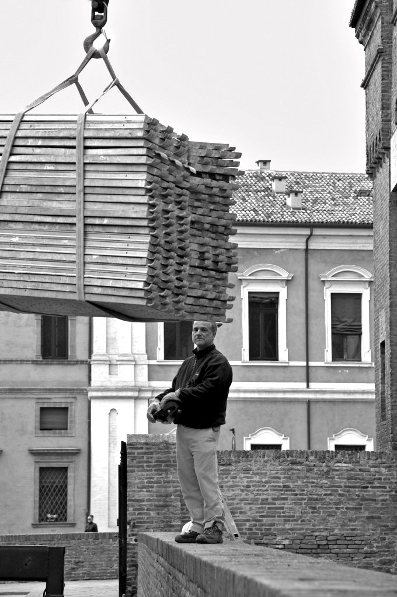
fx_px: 2239
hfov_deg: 10.1
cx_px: 198
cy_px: 298
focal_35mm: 135
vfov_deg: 15.2
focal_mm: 90
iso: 200
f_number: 5.6
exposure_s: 1/320
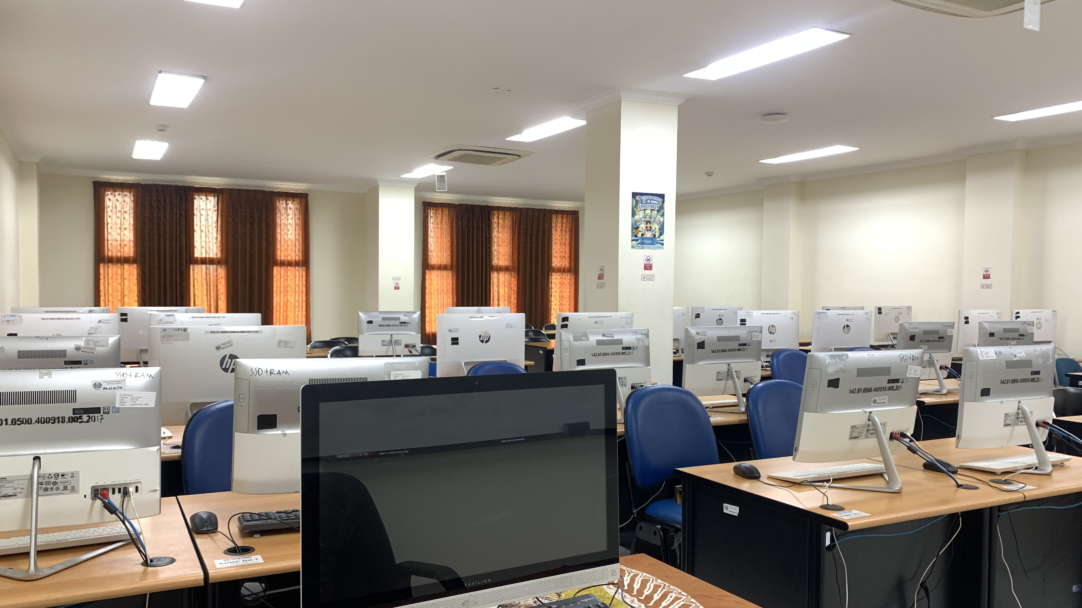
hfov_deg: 66.1
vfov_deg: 40.2
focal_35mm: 29
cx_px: 530
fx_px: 832
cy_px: 324
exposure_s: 1/50
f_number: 1.8
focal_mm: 4.25
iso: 160
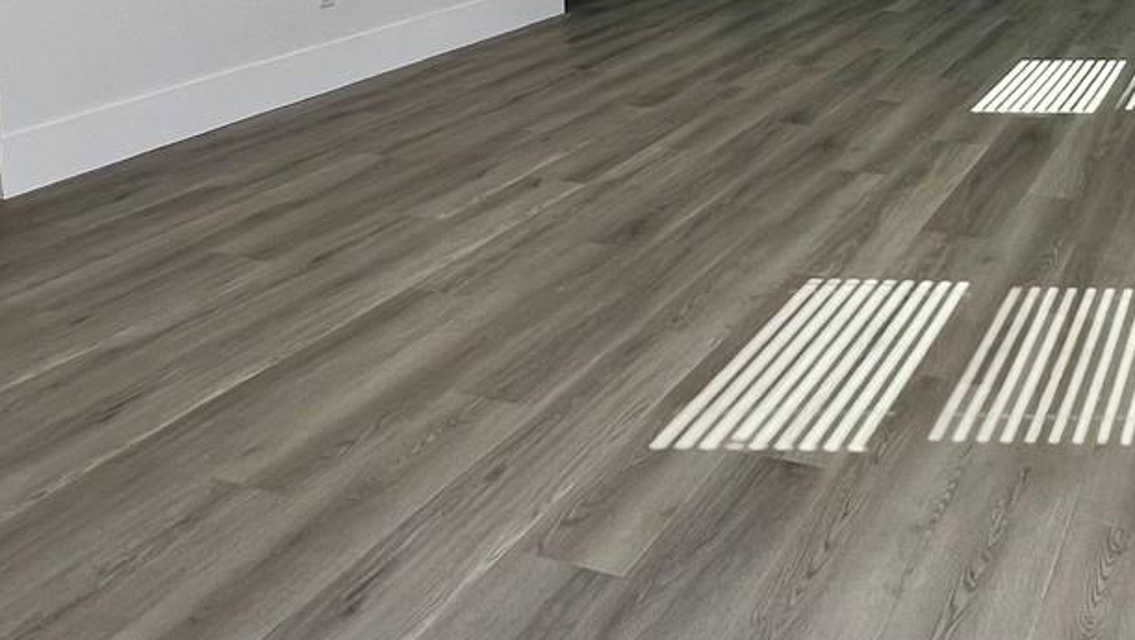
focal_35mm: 37
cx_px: 946
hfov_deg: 50.0
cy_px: -93
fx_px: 1114
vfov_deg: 28.6
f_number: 1.8
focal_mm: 1.57
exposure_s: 1/227
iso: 32
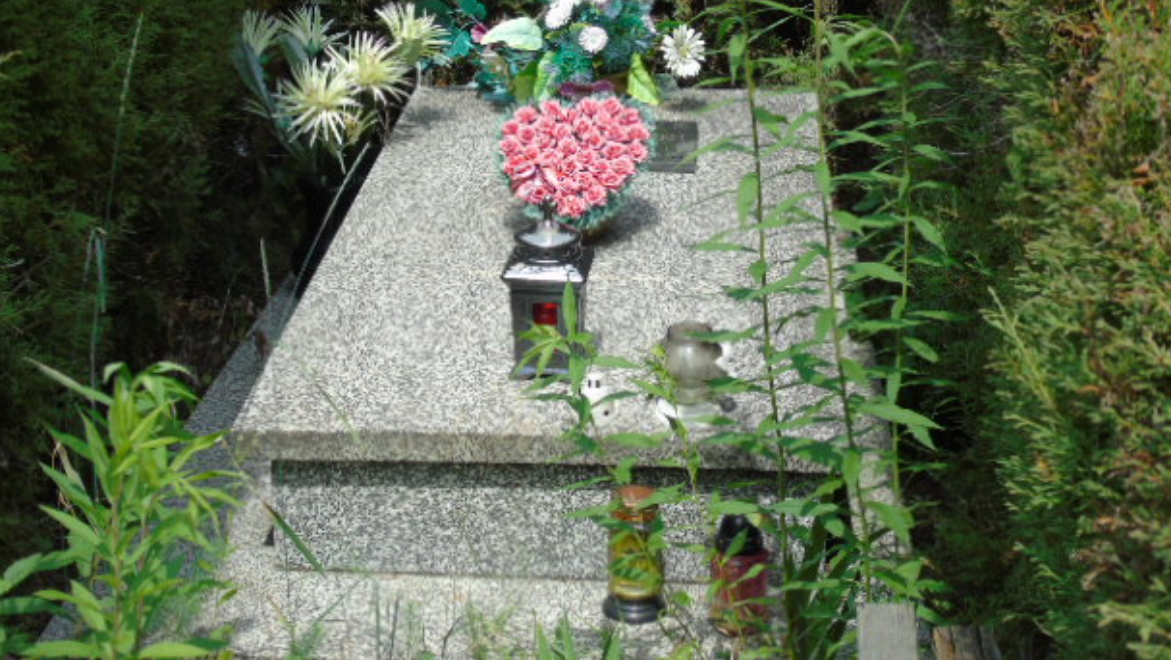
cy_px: 282
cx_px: 577
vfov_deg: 19.4
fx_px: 1926
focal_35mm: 62
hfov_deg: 33.8
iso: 80
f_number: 4.3
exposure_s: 1/400
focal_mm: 9.6
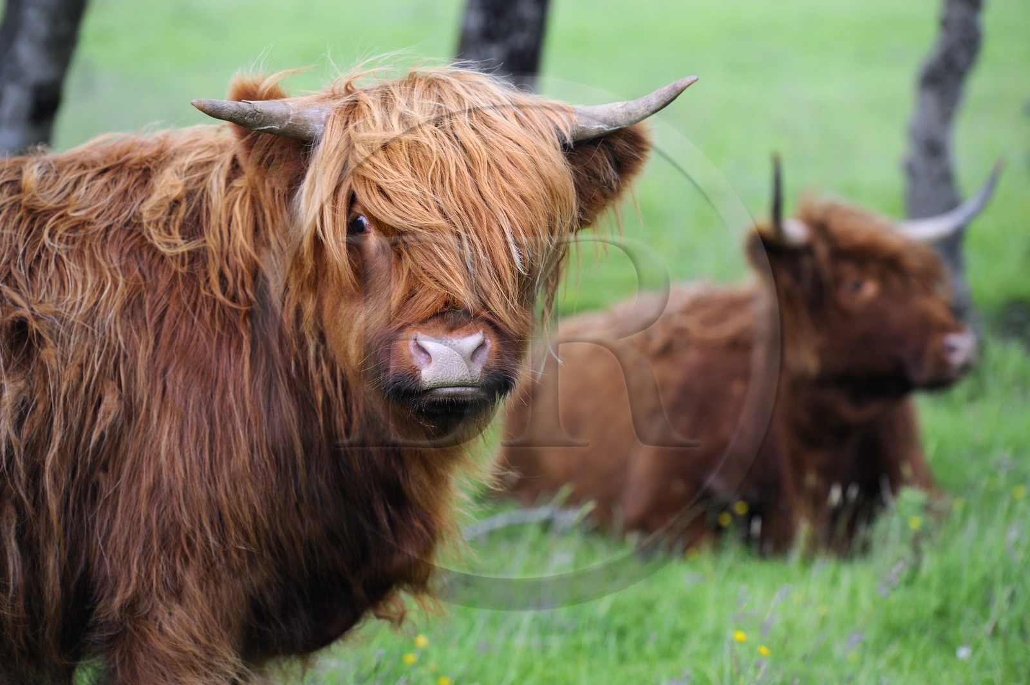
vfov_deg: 9.4
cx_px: 515
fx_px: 4145
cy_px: 342
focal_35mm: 145
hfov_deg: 14.2
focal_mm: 145
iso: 400
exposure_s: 1/250
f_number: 4
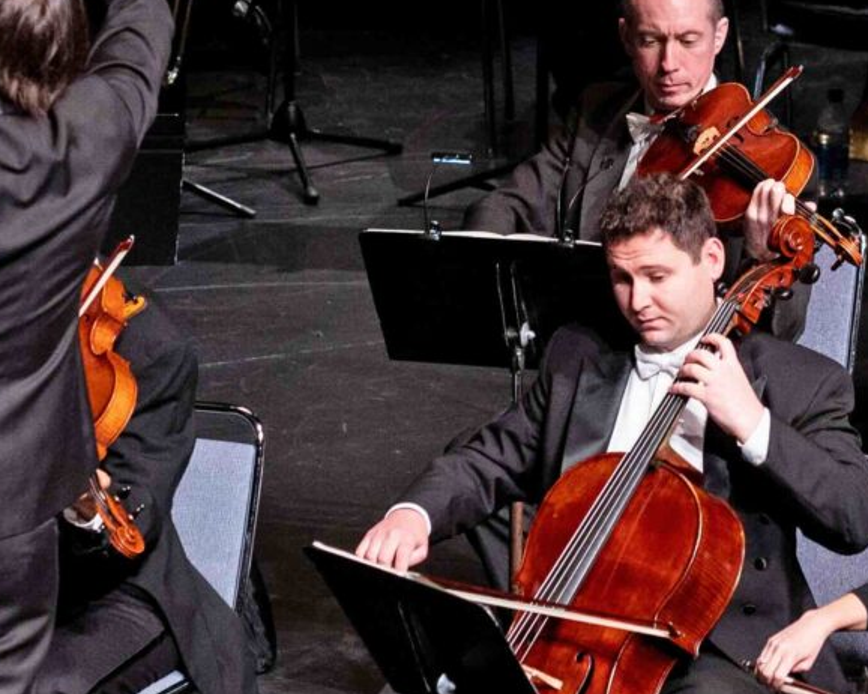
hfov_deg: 3.6
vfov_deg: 2.9
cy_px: 226
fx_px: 13868
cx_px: 913
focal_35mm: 540
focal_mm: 130
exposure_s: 1/400
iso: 1250
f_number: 4
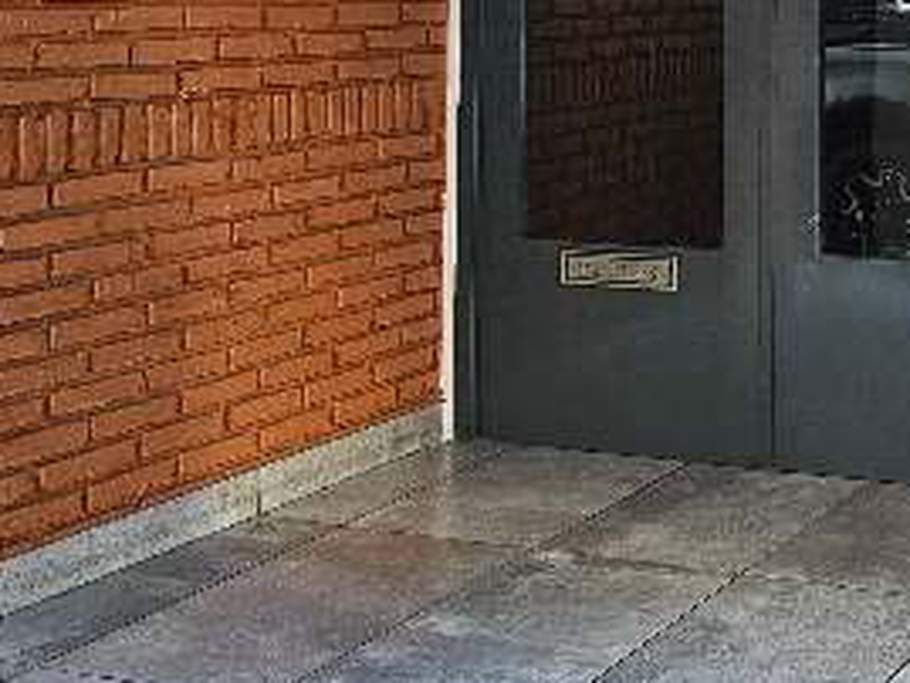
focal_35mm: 77
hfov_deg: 24.6
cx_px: 805
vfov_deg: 18.5
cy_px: -56
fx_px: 2025
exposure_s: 1/100
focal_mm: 6.3
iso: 400
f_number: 1.7
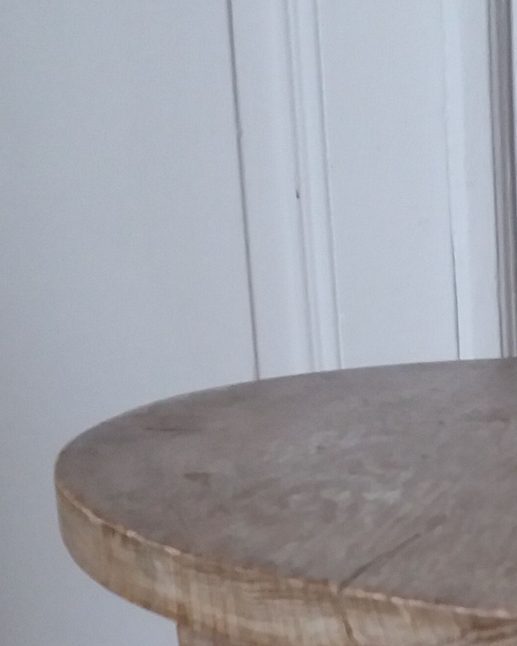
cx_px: 687
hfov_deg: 16.8
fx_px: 1645
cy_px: 717
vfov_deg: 21.1
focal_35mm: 86
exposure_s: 1/17
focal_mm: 3.7
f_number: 1.9
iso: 160
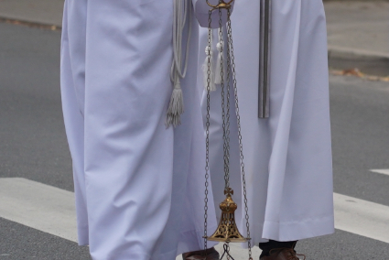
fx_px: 3471
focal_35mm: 321
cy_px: -69
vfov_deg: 4.3
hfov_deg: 6.4
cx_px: 483
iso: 640
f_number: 4
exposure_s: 1/160
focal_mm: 105
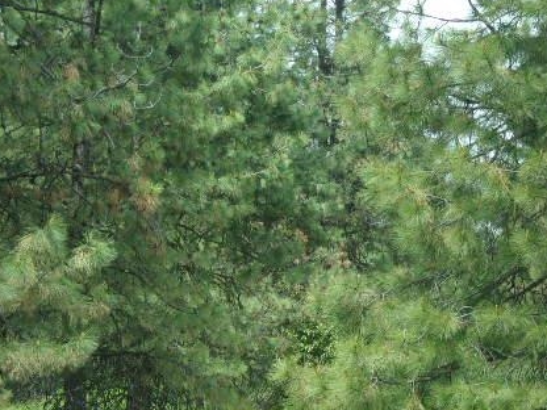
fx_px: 2623
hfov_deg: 11.9
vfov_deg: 8.9
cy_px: 242
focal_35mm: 166
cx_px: 230
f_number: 6.6
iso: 80
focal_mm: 19.6
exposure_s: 1/105
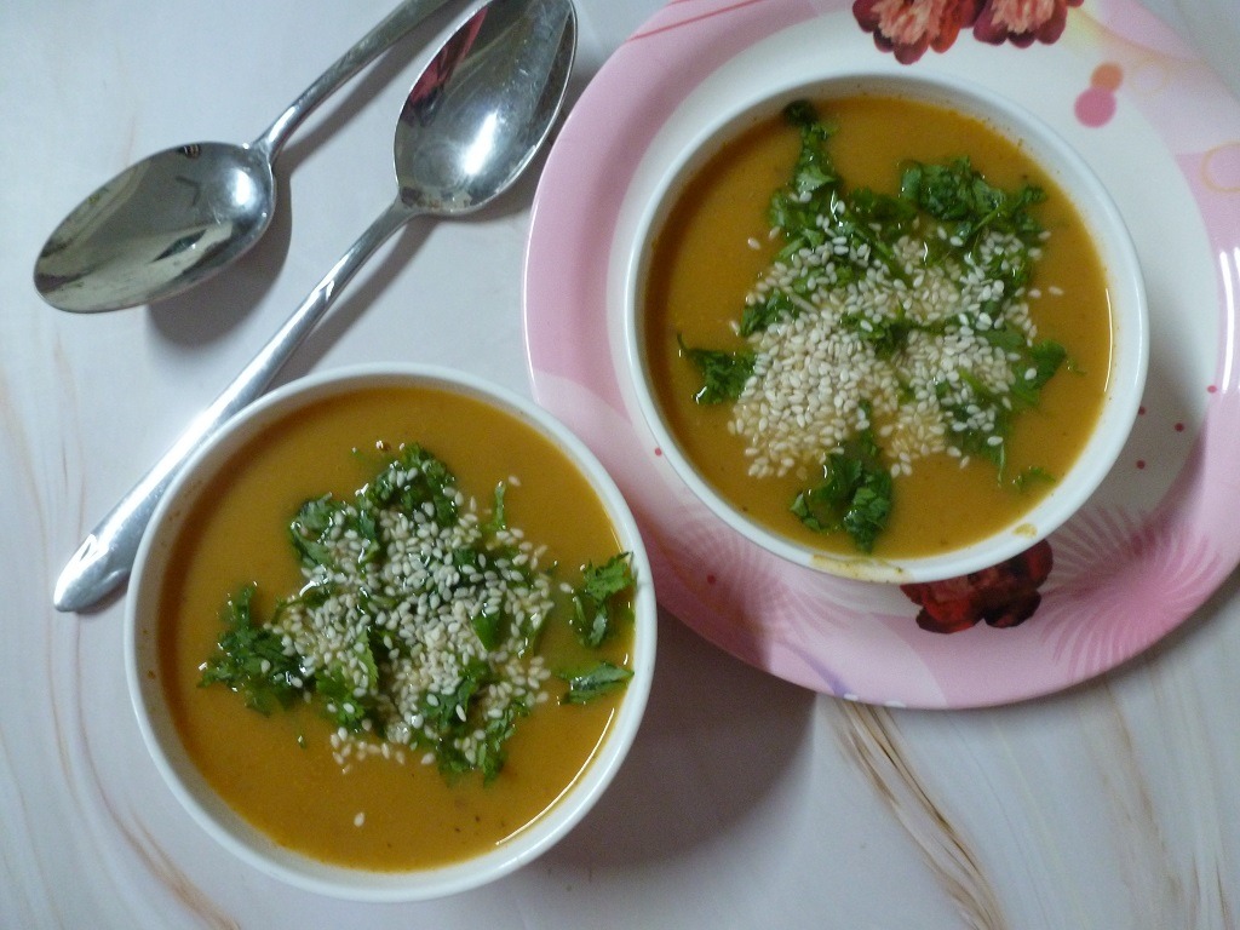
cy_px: 465
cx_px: 620
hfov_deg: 71.6
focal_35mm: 24
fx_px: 860
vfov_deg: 56.8
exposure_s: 1/8
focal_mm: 4.3
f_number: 3.3
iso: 400
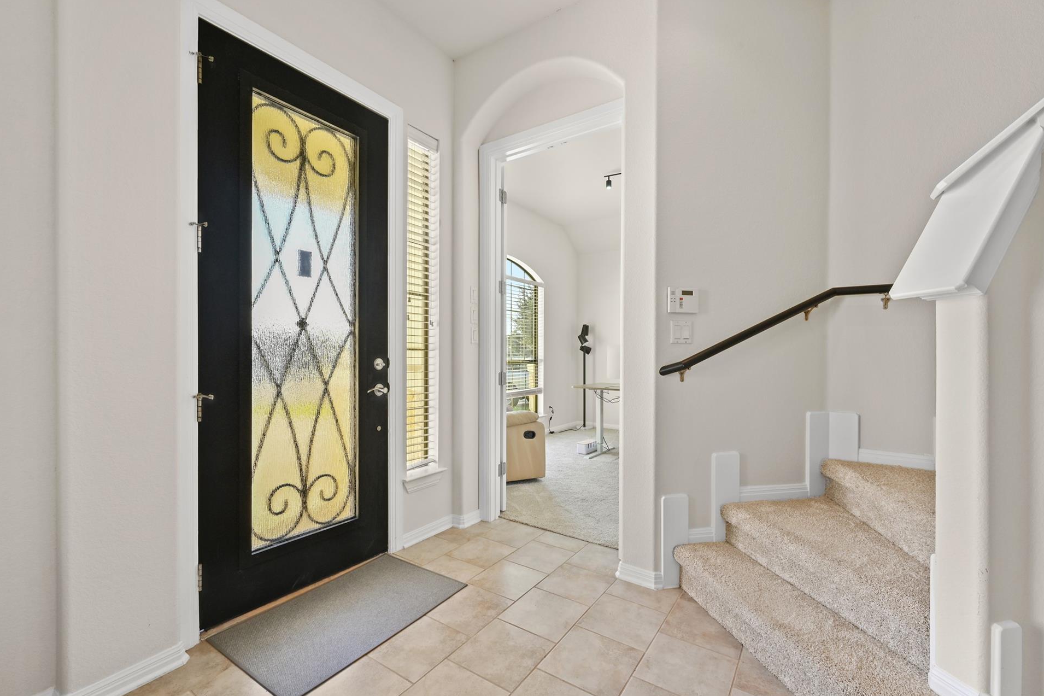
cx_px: 523
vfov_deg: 77.3
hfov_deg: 100.4
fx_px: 435
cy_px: 353
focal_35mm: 15
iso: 200
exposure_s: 1/8
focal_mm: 14
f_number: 14
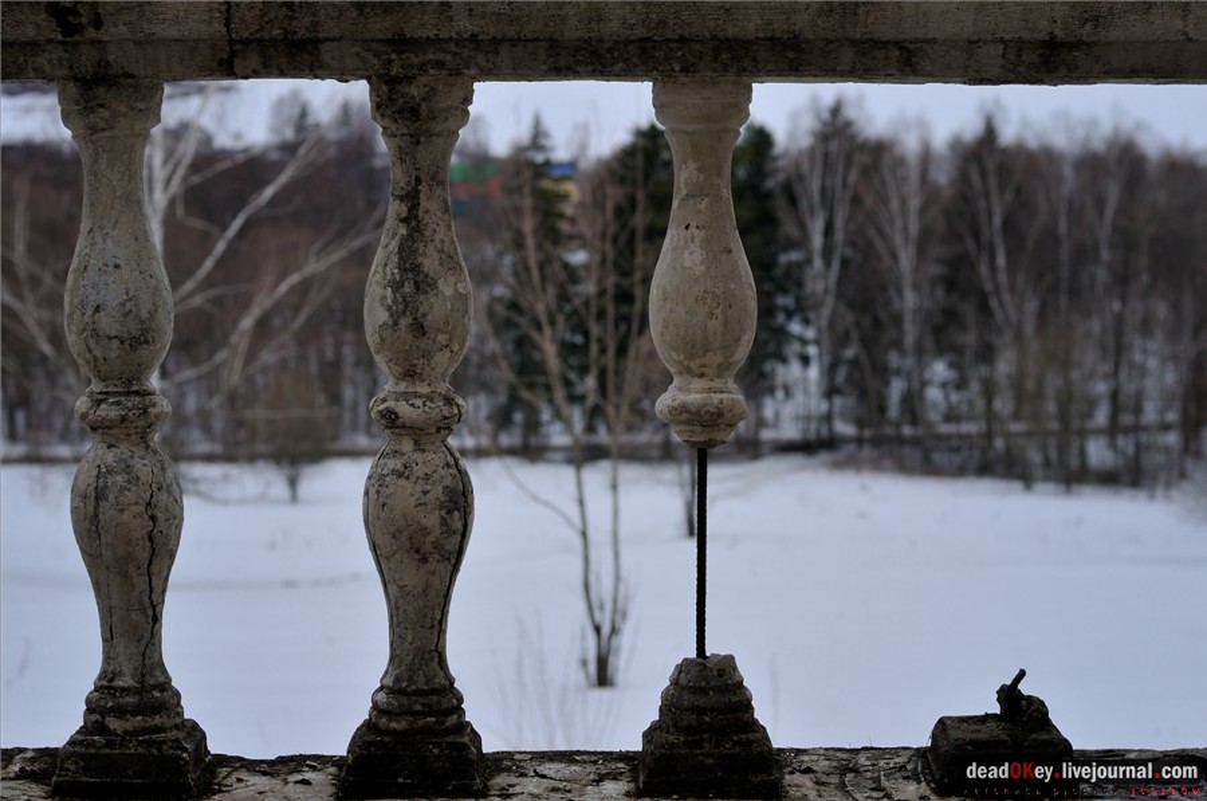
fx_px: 2511
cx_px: 604
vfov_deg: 18.1
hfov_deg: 27.0
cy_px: 400
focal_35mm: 75
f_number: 4.5
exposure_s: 1/800
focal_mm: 50
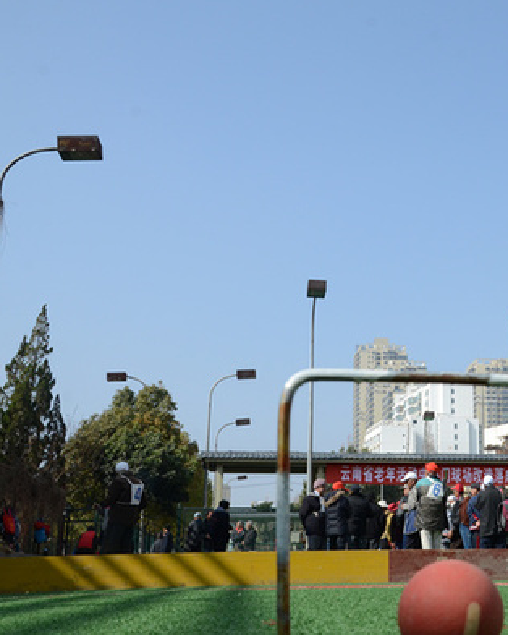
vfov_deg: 34.9
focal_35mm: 54
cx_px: 471
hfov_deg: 27.1
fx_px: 1009
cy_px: 317
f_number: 11
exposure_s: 1/500
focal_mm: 25
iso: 400
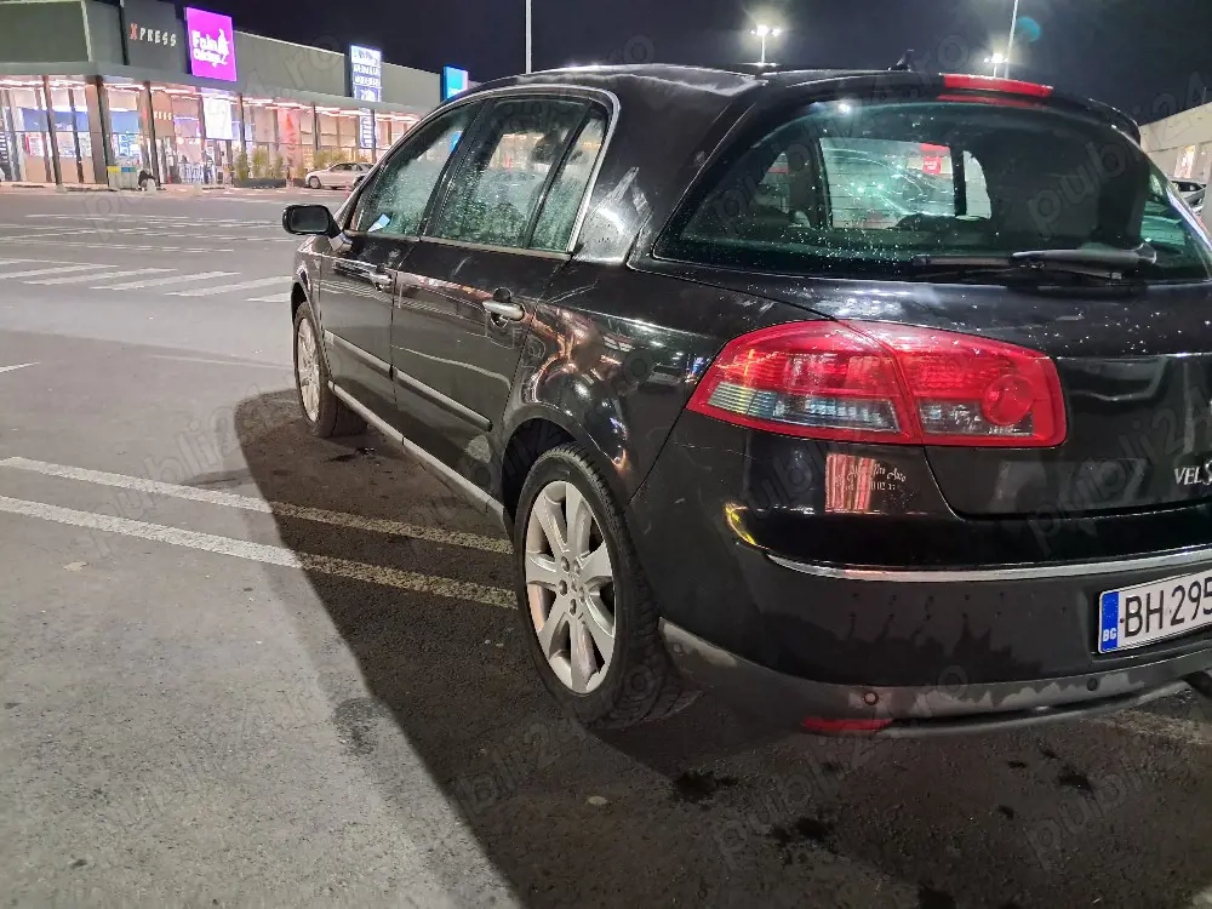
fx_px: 945
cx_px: 606
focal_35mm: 27
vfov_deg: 51.4
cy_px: 454
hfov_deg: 65.3
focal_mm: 4
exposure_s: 1/20
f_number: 1.8
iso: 1250
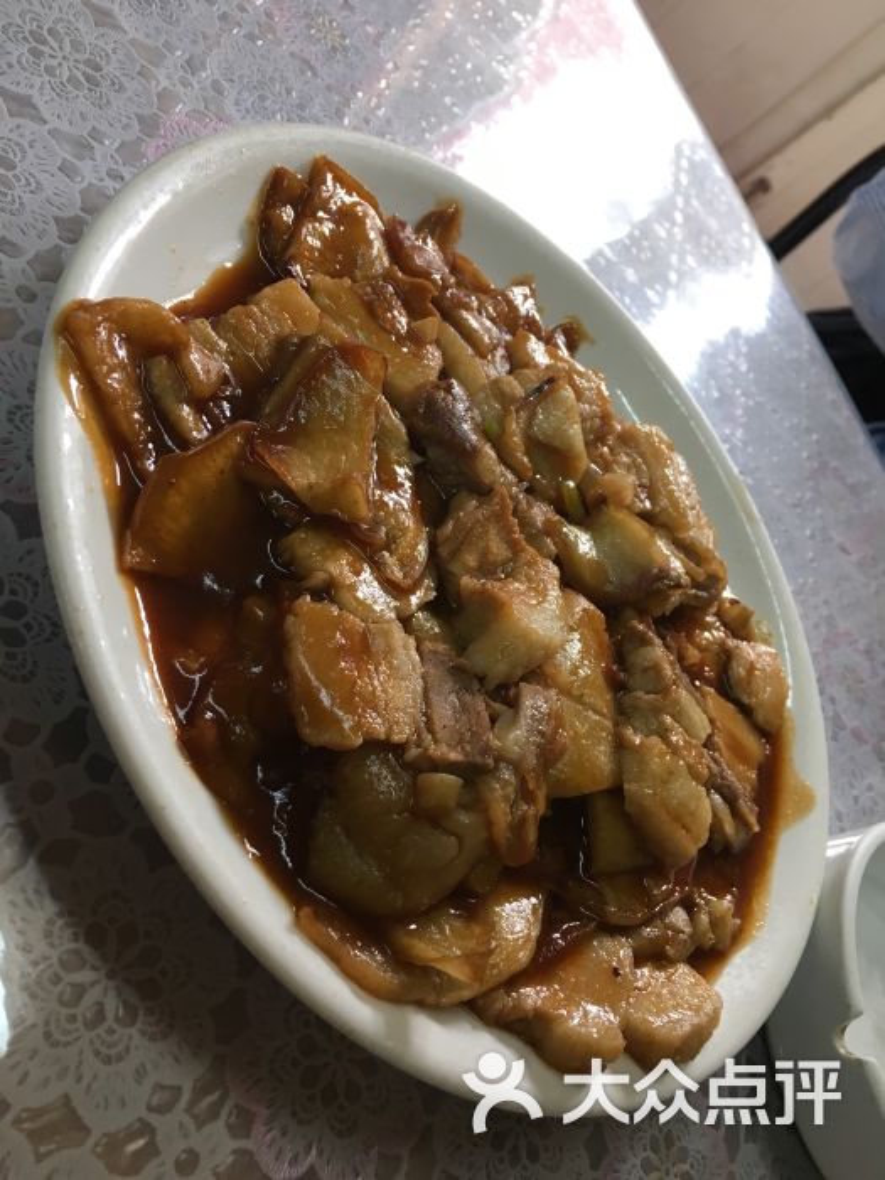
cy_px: 590
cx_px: 442
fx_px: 989
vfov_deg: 61.7
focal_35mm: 29
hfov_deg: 48.2
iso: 40
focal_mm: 4.15
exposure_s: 1/33
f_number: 2.2
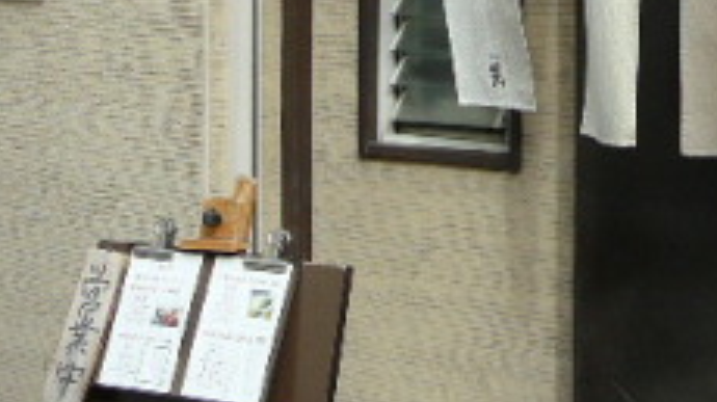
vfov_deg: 14.3
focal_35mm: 83
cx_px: 670
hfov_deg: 24.7
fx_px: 1577
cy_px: -2
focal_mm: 5.2
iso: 80
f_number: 2.8
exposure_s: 1/250
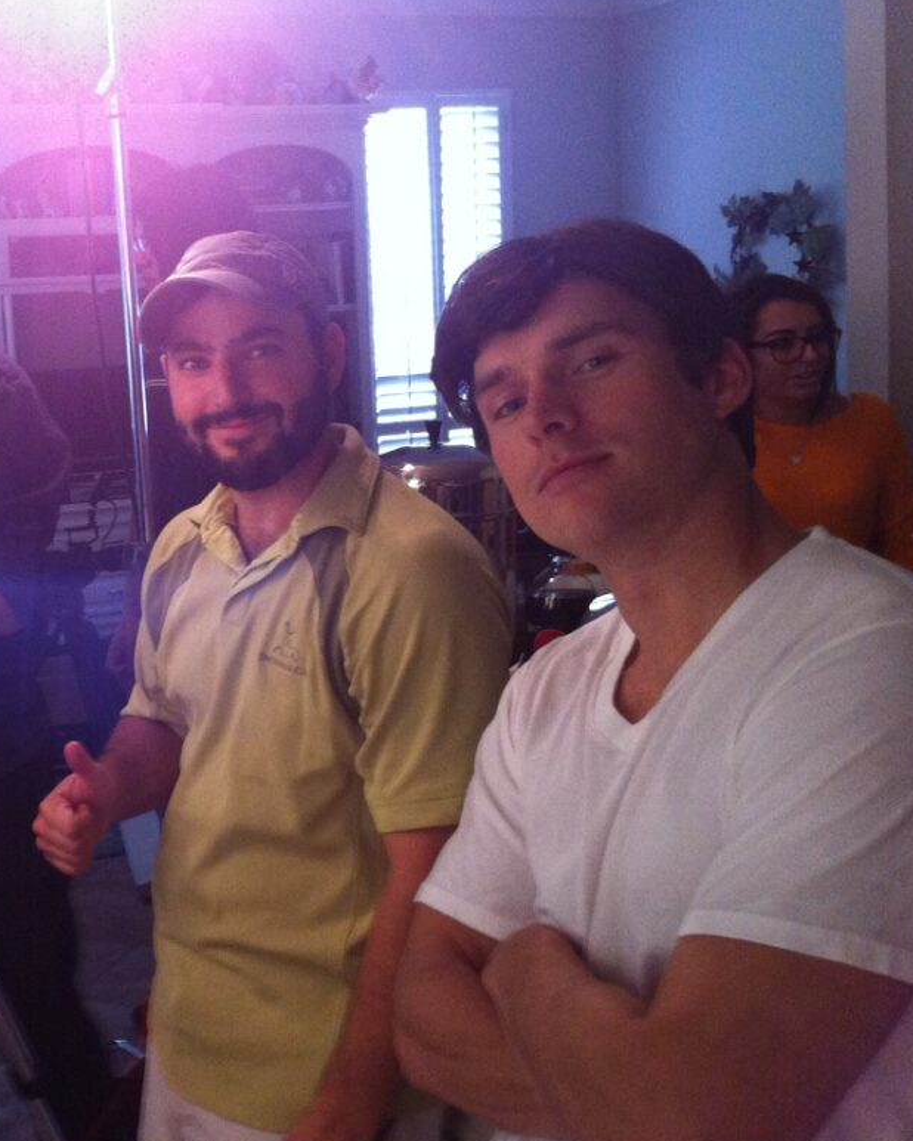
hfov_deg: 27.7
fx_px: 1789
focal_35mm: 53
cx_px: 109
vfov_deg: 35.4
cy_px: 560
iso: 250
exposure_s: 1/17
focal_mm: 3.85
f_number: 2.8
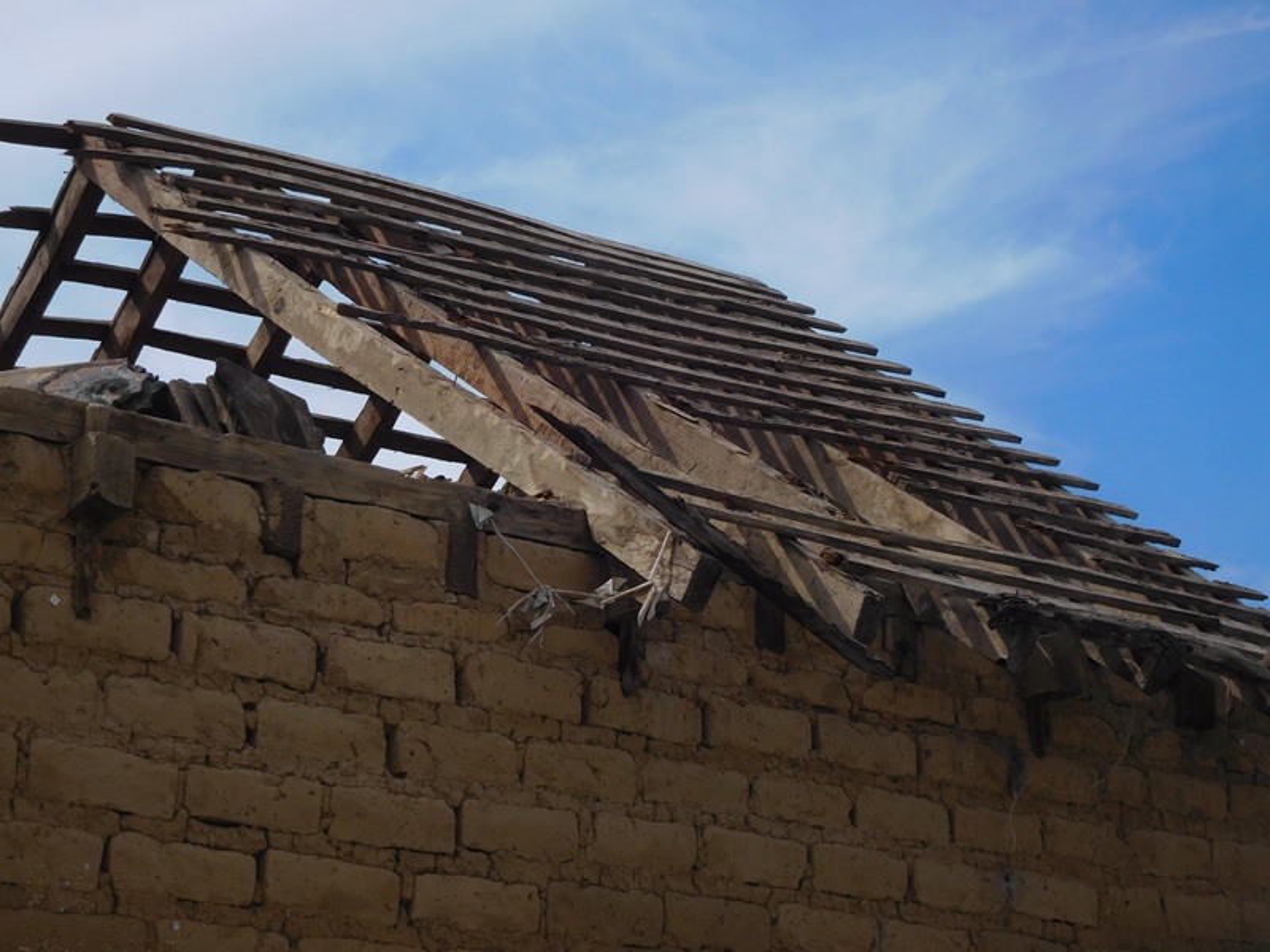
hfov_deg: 24.4
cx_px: 635
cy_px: 476
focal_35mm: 80
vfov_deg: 18.4
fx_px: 2935
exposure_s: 1/1000
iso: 125
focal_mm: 14.3
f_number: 4.6
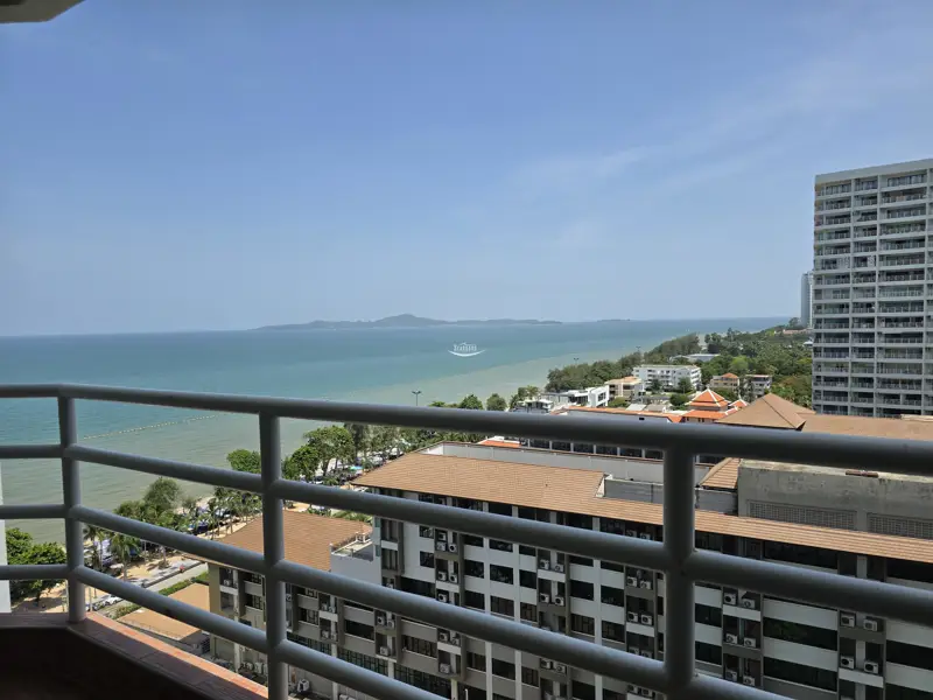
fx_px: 620
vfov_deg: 58.9
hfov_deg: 73.9
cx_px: 466
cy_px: 350
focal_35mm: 23
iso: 12
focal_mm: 6.3
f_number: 1.7
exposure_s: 1/834
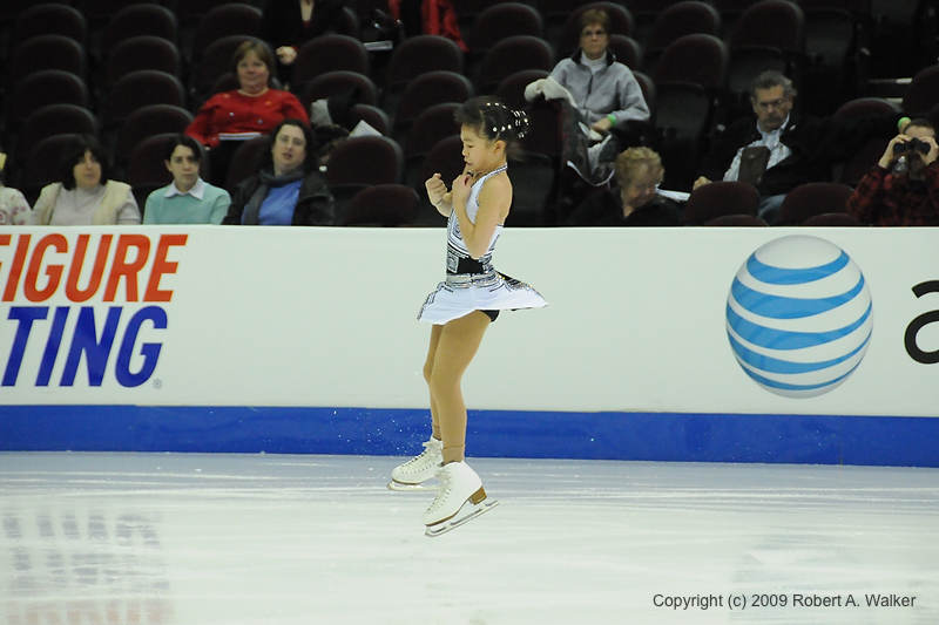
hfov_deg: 9.2
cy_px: 312
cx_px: 470
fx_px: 5867
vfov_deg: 6.1
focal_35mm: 225
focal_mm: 150
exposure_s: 1/800
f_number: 5.6
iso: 3200
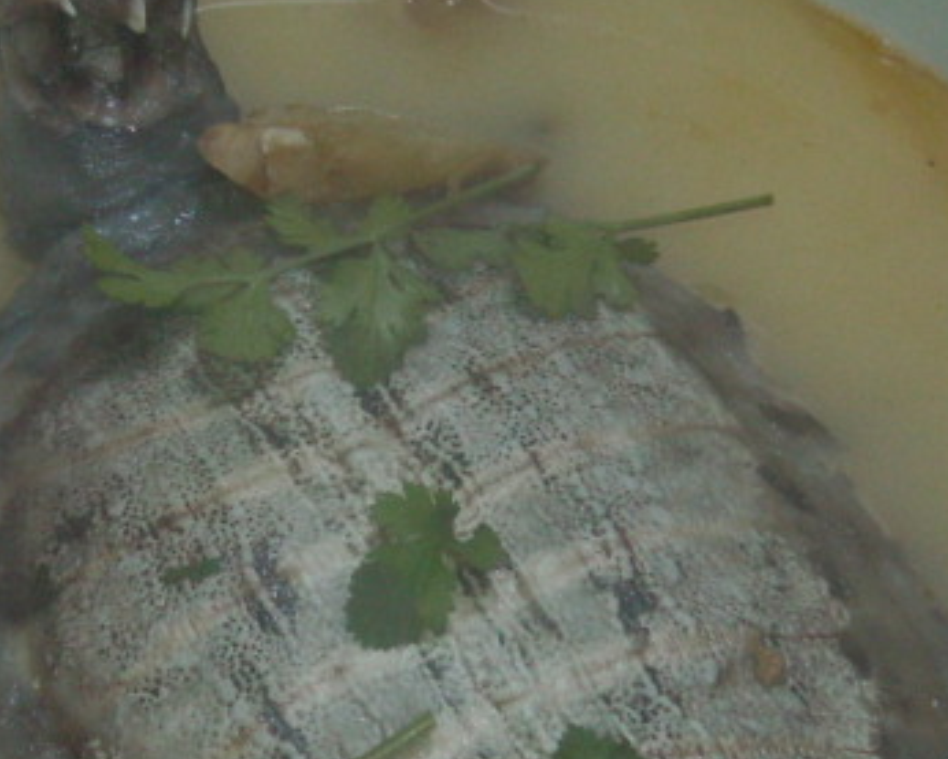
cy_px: 597
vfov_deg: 15.2
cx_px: 408
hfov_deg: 19.0
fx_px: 2835
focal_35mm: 101
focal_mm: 5.7
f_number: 2.8
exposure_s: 1/30
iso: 200
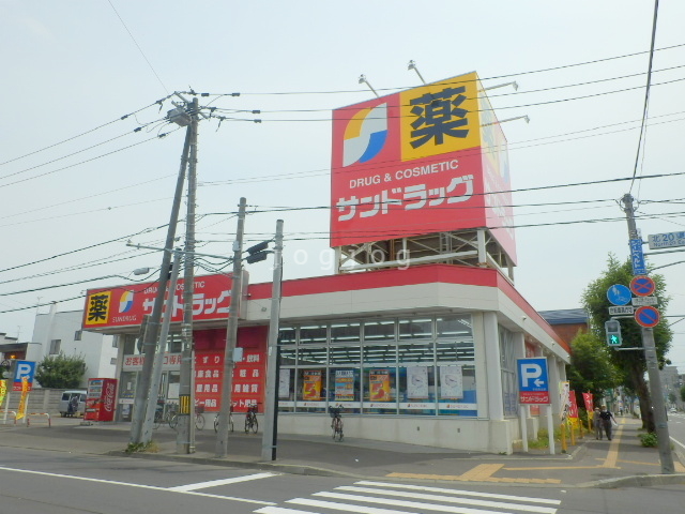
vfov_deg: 46.8
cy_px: 257
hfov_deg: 60.0
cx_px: 342
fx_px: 594
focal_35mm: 30
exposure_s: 1/250
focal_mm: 5.3
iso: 80
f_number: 8.8
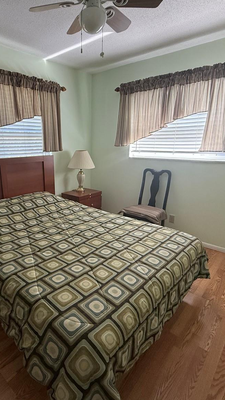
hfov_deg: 52.8
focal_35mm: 21
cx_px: 79
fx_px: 223
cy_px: 200
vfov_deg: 83.8
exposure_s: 1/99
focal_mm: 2.22
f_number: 2.2
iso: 320
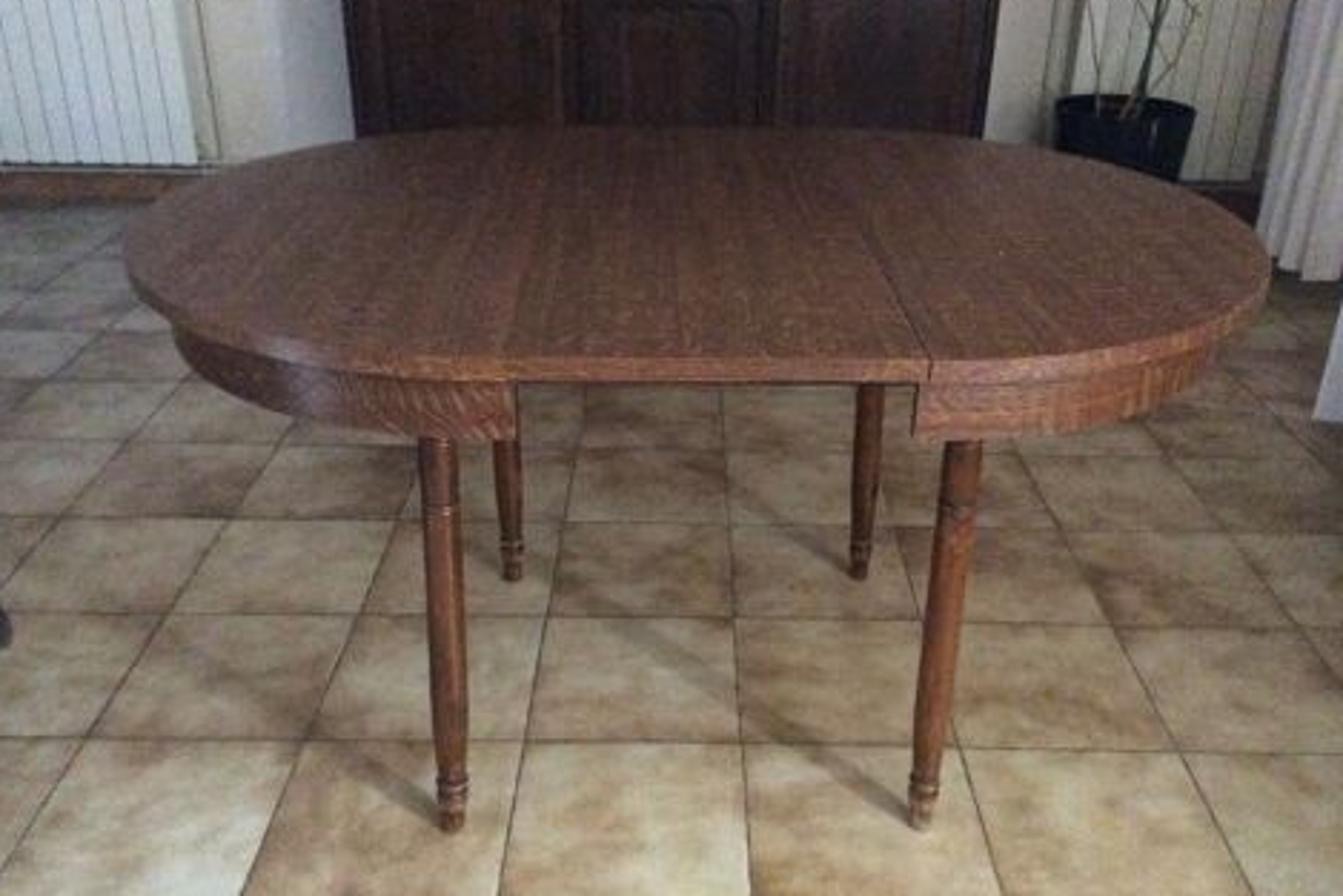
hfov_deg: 55.8
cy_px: 425
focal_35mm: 34
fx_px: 1269
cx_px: 679
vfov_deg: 38.9
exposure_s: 1/17
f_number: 2.4
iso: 800
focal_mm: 3.3
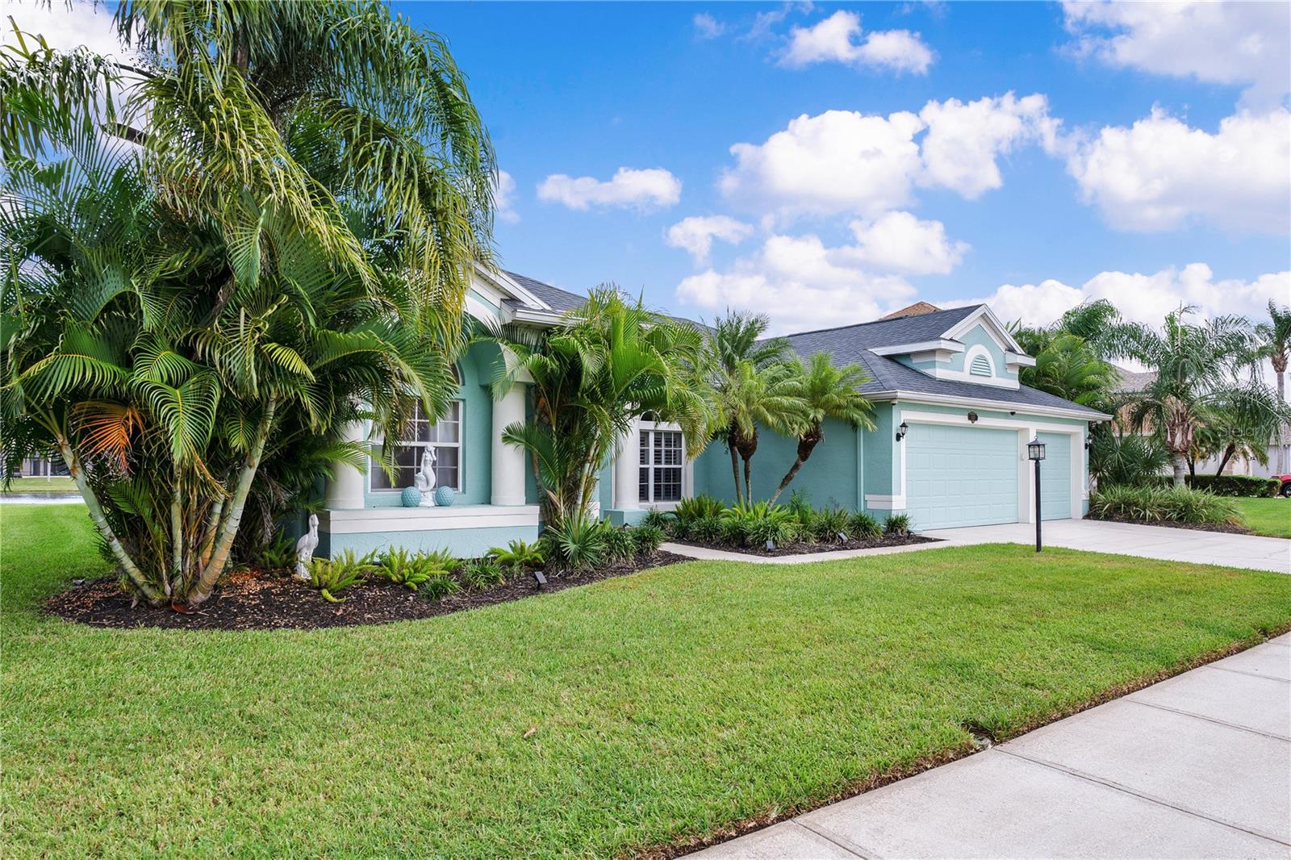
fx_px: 574
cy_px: 430
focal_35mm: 16
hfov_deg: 96.7
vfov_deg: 73.7
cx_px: 646
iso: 100
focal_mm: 16
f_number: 6.3
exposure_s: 1/100
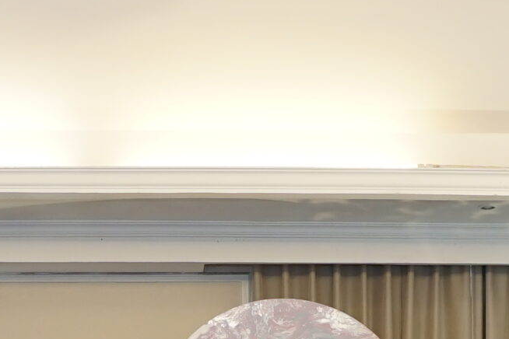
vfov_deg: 13.6
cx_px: 218
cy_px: 528
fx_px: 1329
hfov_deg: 21.7
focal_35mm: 94
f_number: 2.8
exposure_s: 1/125
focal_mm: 16
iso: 400
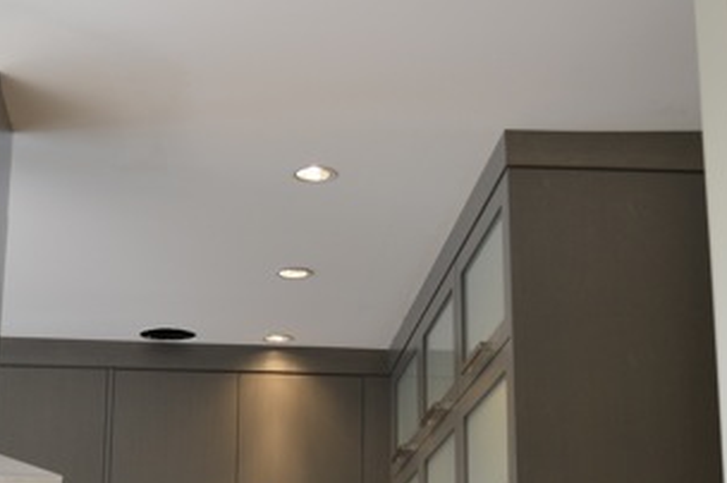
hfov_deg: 29.2
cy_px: 359
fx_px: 1388
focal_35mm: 69
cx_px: 244
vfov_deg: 19.6
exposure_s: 1/50
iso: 400
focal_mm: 29
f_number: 4.5
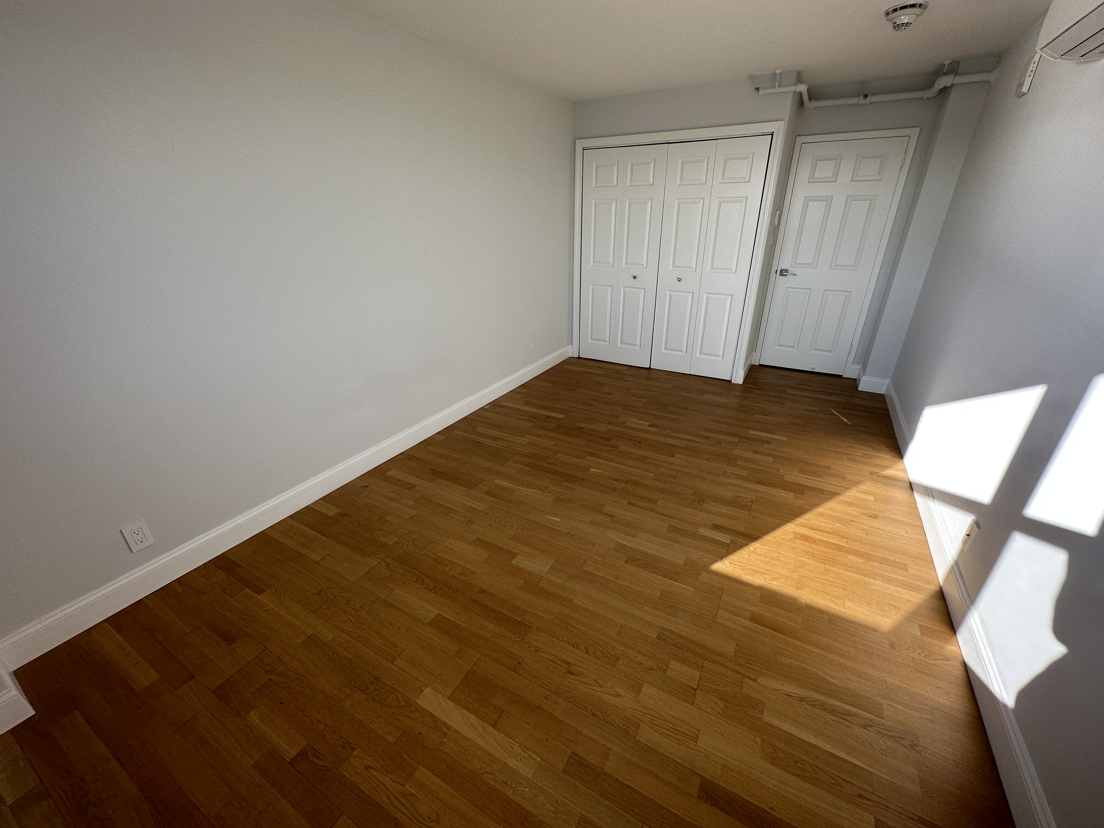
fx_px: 446
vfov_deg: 85.7
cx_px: 552
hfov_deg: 102.1
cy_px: 414
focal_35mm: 14
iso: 40
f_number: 2.2
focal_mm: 2.22
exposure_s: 1/237
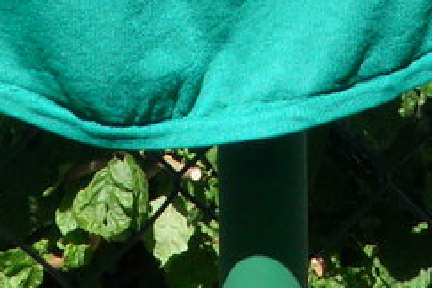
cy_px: -498
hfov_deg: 13.3
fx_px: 1848
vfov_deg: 8.0
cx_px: 205
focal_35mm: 154
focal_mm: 4.9
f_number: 3.5
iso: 80
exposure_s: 1/500
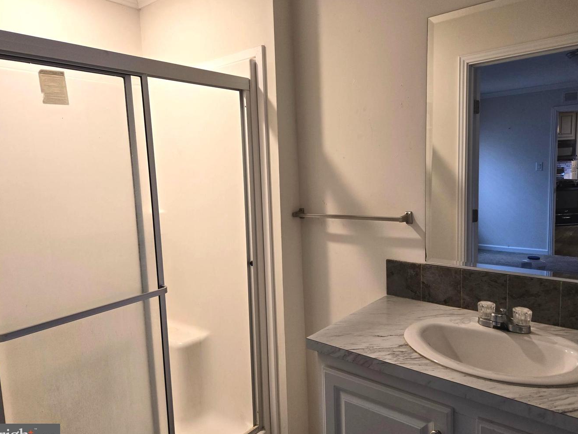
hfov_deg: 69.4
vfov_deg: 54.9
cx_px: 298
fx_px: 417
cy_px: 213
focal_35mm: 25
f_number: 1.8
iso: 200
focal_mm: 5.4
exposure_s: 1/120
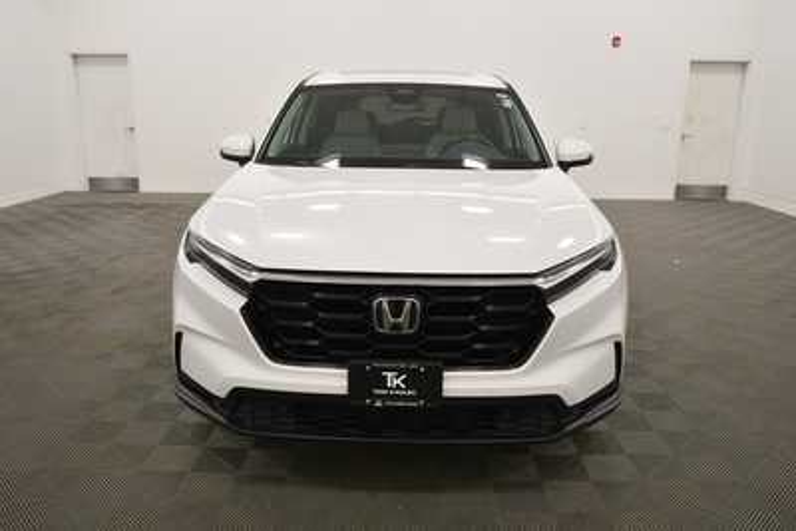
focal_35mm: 30
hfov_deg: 61.9
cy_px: 266
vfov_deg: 43.6
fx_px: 664
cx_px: 398
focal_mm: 20
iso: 800
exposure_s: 1/200
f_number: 5.6
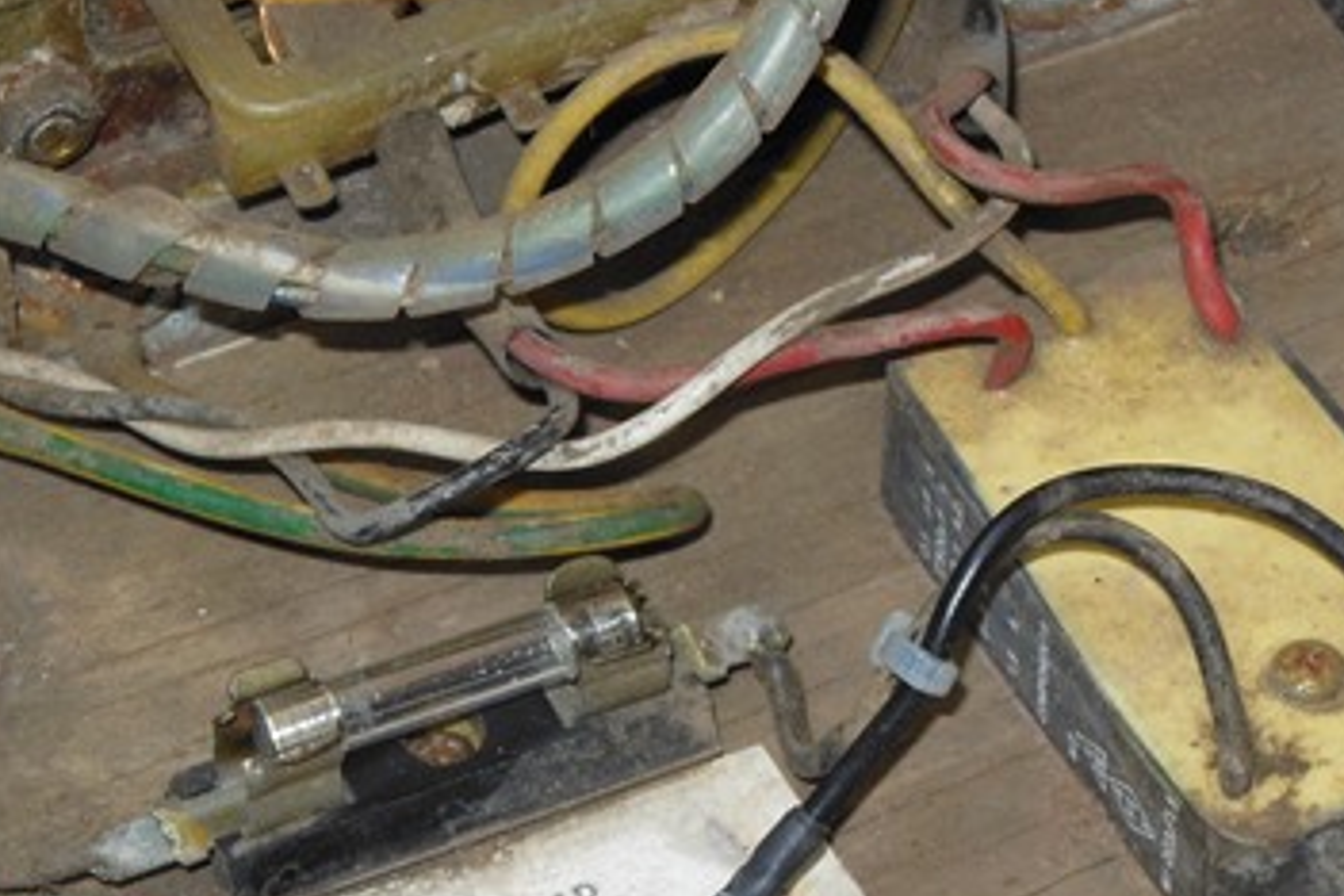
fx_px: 3770
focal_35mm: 101
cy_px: 471
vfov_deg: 13.6
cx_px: 697
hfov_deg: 20.2
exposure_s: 1/60
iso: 125
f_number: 4.4
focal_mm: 13.6
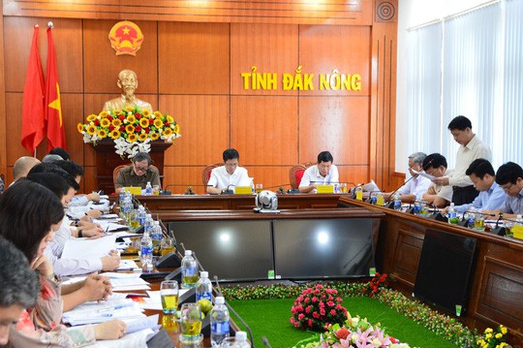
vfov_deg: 25.0
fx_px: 784
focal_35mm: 54
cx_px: 262
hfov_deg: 36.9
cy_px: 174
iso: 800
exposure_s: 1/15
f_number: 5.6
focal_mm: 36
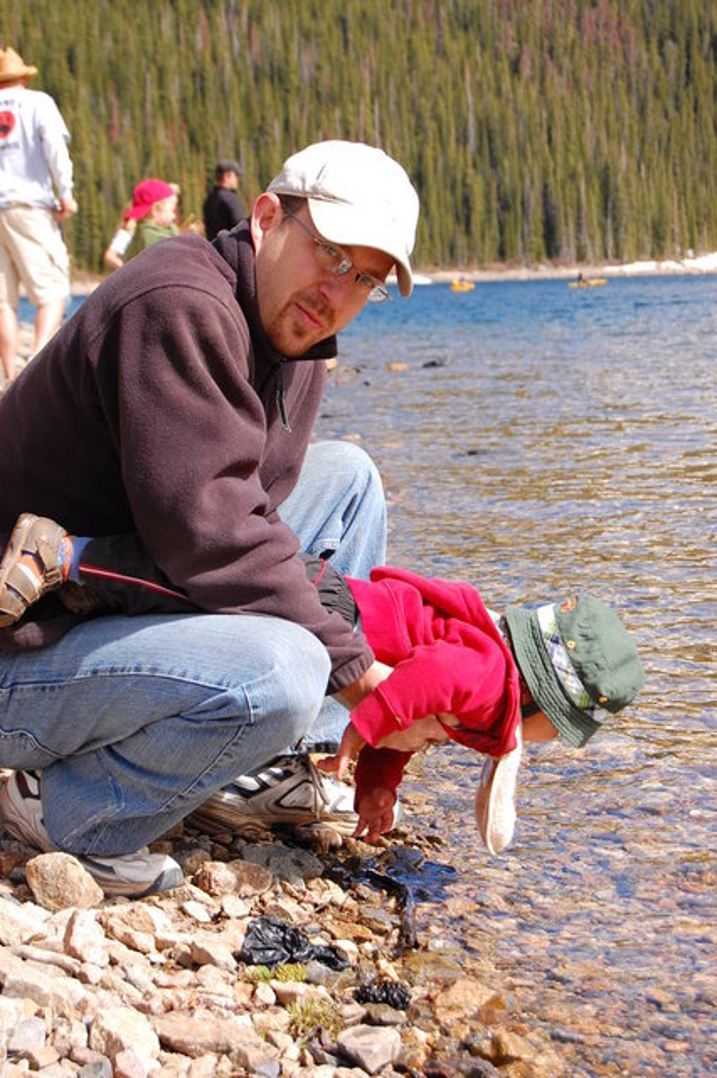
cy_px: 539
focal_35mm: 82
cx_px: 358
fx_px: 2467
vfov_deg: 24.6
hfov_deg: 16.5
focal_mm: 55
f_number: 10
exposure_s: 1/400
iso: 400
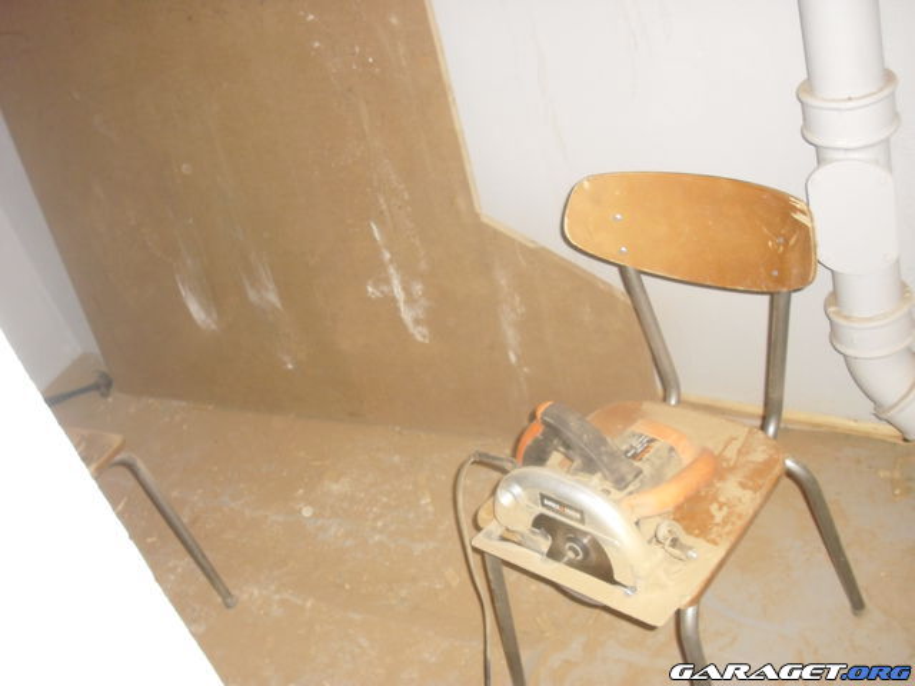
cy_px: 343
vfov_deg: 37.7
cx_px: 458
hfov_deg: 49.0
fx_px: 1004
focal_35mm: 38
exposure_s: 1/60
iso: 200
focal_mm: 6.2
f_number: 2.8
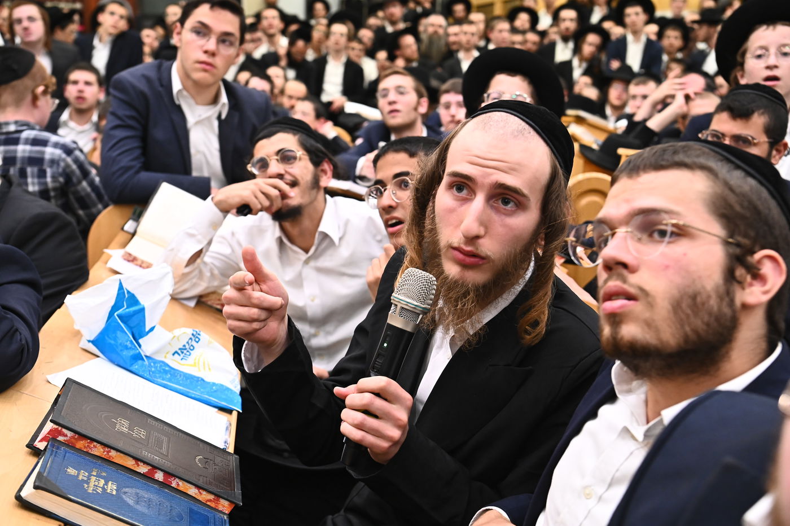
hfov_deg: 38.2
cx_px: 395
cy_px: 263
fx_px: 1141
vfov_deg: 26.0
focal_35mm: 52
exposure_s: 1/200
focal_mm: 52
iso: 3200
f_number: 5.6
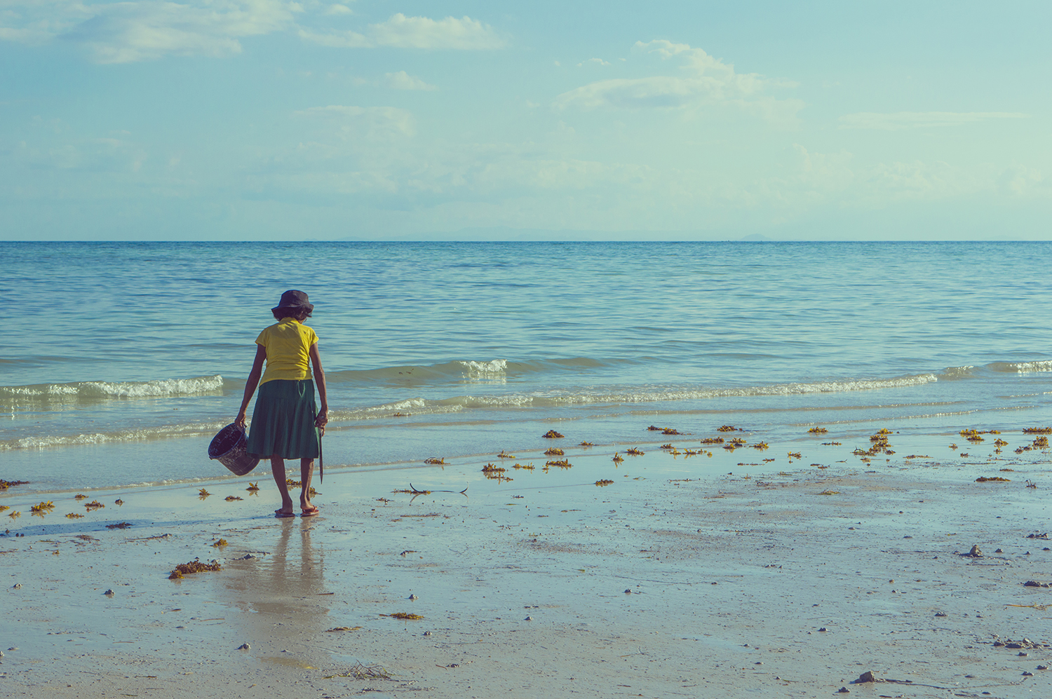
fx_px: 2408
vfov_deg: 16.5
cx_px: 526
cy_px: 350
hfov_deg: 24.6
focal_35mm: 82
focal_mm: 55
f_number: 11
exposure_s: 1/500
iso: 200
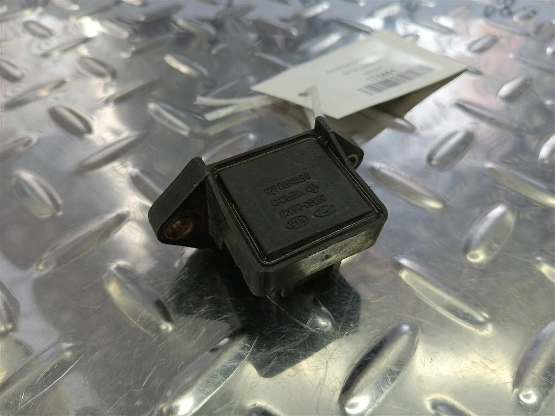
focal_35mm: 27
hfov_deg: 65.3
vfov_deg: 51.4
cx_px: 278
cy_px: 208
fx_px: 433
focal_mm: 4.11
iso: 153
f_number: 1.6
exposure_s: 1/100
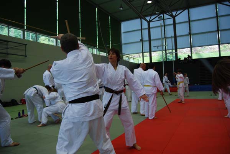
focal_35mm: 27
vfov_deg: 48.1
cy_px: 77
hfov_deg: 67.3
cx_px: 115
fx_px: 173
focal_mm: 18
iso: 200
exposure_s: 1/60
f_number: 4
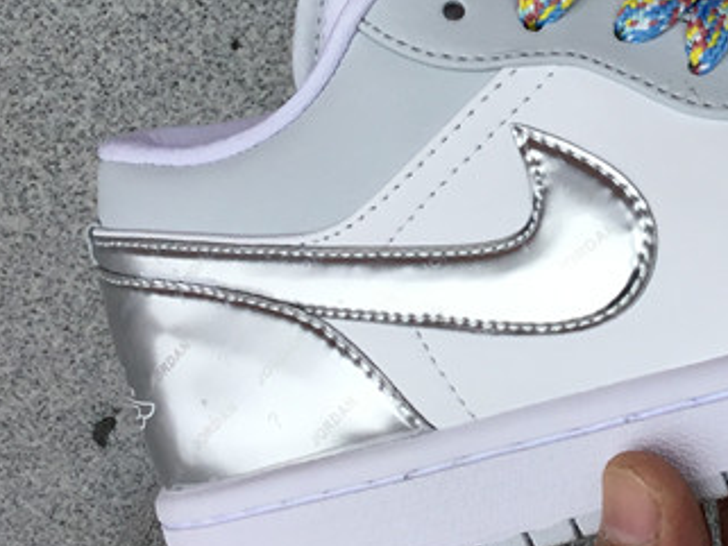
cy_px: 74
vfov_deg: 16.8
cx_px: 630
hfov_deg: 22.1
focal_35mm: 87
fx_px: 1830
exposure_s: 1/433
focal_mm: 3.3
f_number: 2.4
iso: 25
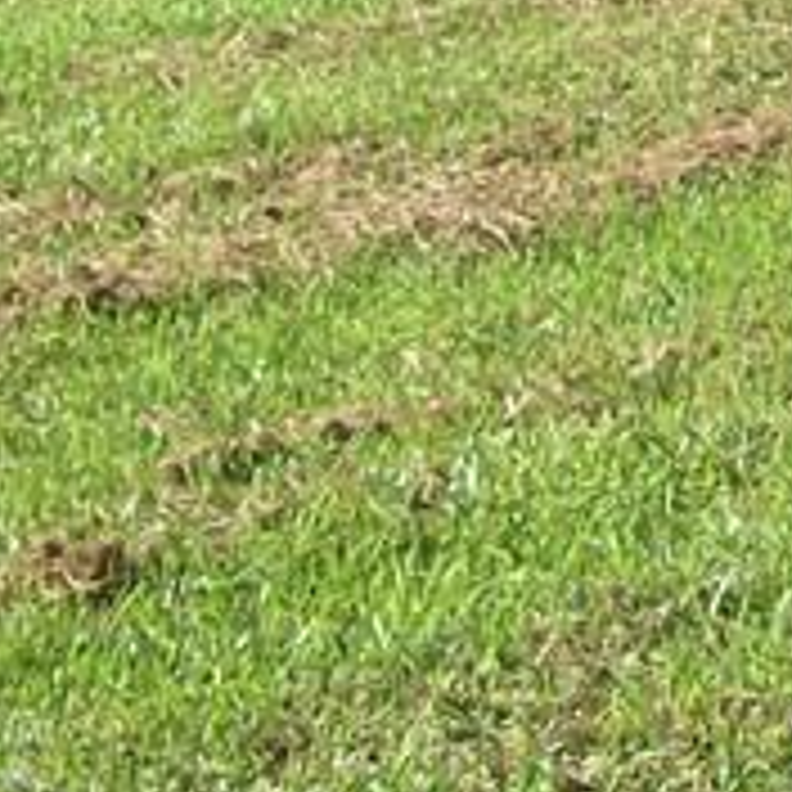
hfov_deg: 10.1
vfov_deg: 10.0
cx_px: 1364
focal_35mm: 165
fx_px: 4271
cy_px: -612
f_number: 8.8
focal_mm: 5.7
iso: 80
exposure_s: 1/125
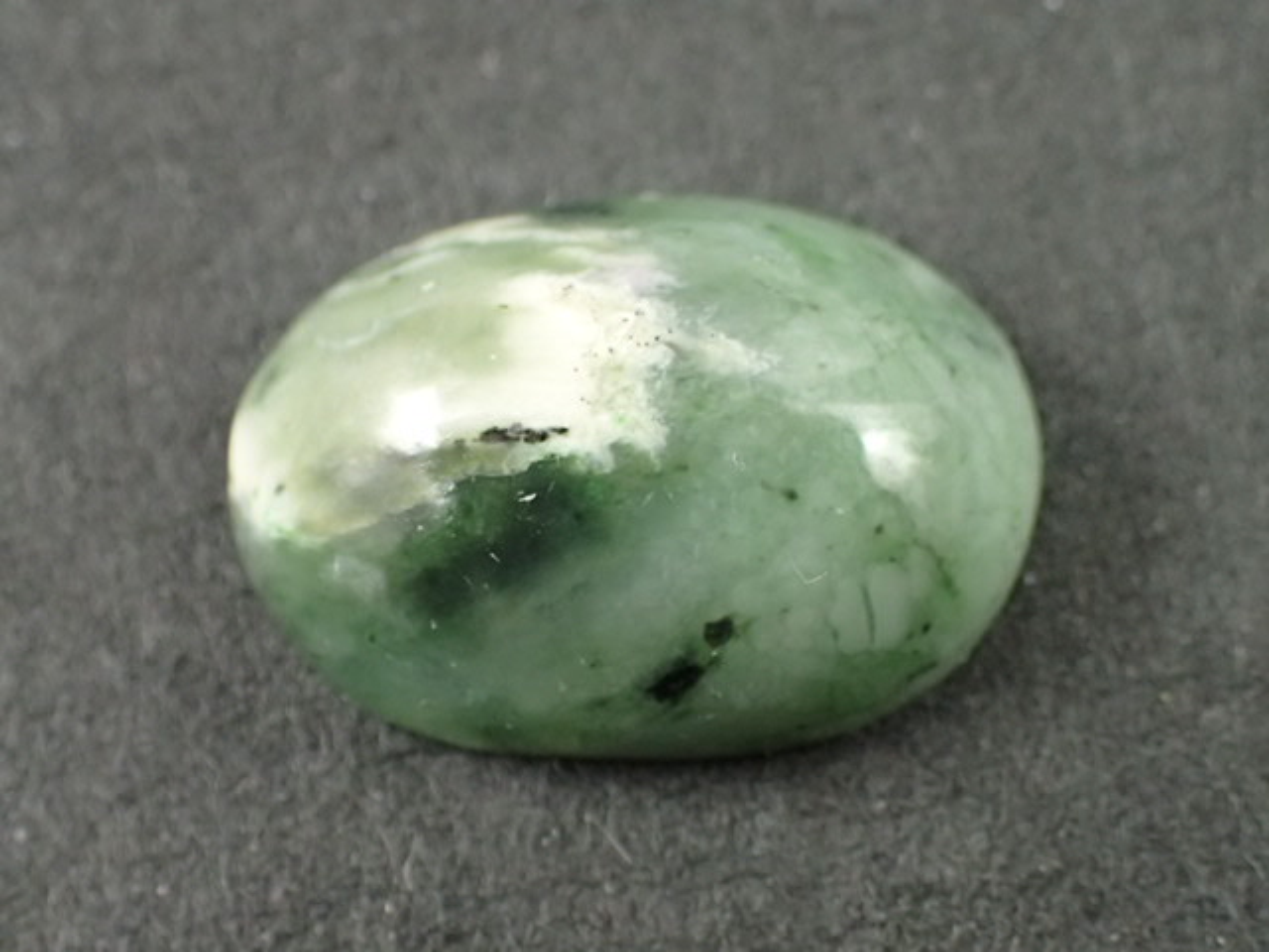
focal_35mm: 80
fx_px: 2933
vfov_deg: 18.4
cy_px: 476
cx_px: 634
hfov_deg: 24.4
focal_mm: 14.41
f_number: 4.4
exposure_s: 1/200
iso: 800
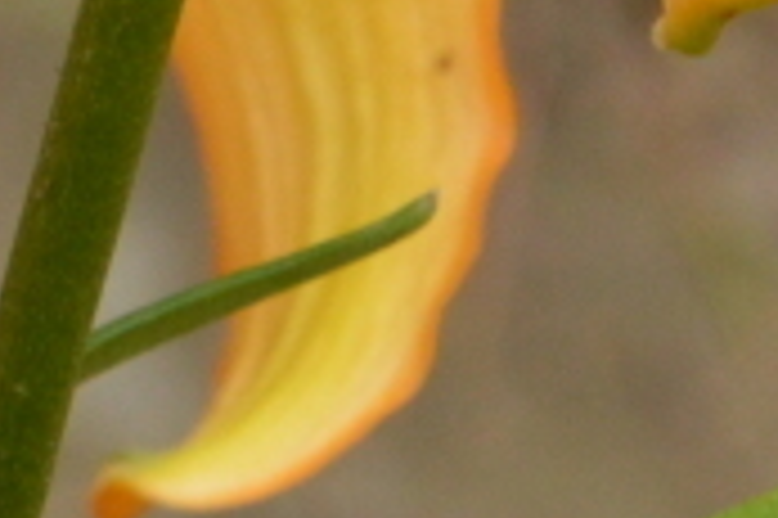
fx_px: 57452
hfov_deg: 0.8
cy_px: -236
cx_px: -1093
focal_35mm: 2661
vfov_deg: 0.5
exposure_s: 1/250
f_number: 18
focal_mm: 300
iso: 1250
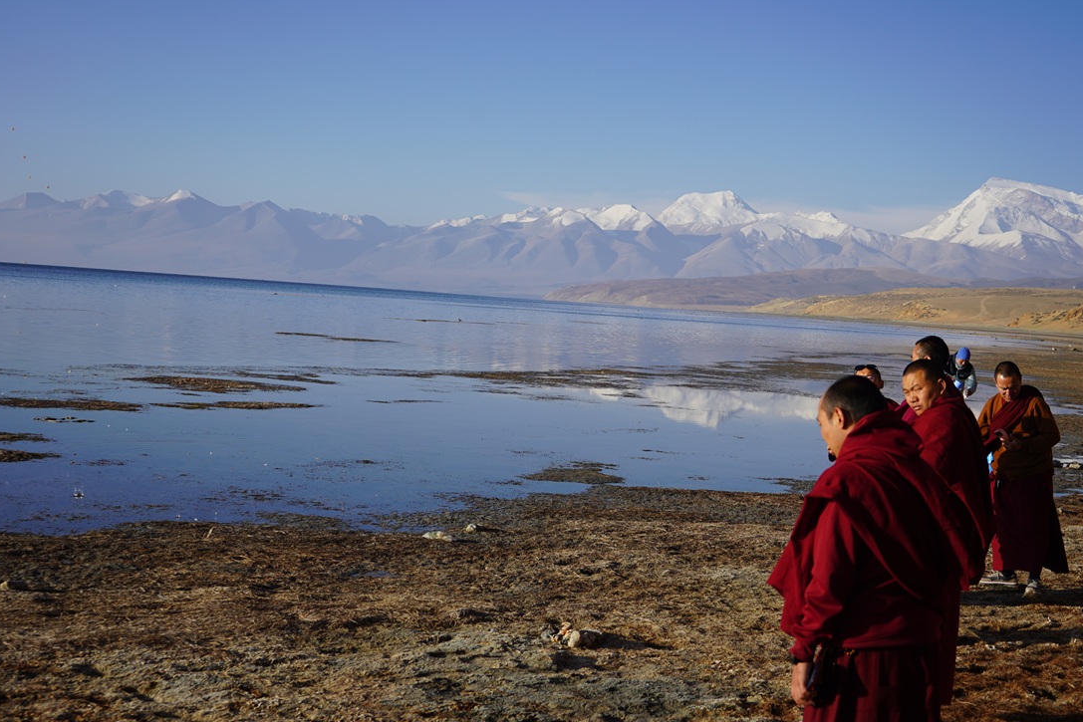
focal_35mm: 53
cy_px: 356
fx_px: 1595
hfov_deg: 37.5
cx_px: 573
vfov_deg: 25.5
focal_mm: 48
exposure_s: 1/500
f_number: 5.6
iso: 100
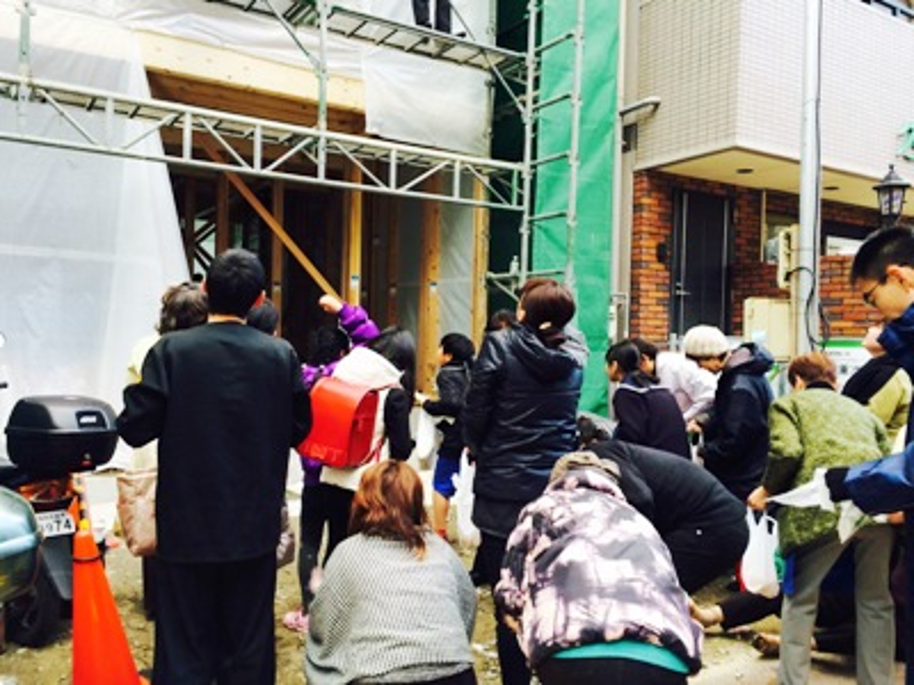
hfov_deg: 60.0
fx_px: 792
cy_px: 342
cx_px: 457
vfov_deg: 46.8
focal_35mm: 30
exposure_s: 1/40
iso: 32
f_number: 2.2
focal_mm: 4.12
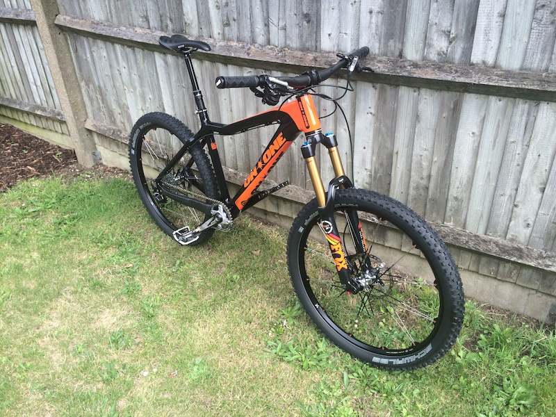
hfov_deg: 61.7
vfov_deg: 48.2
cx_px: 278
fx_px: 466
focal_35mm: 29
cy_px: 208
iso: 32
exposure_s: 1/345
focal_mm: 4.15
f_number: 2.2
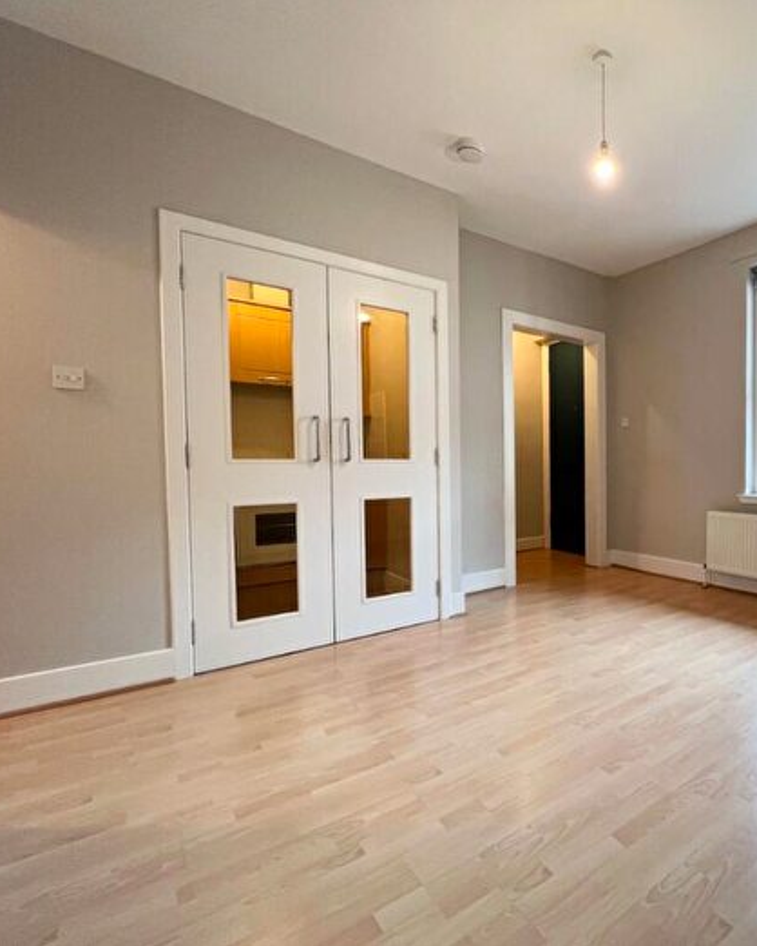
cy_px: 474
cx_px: 613
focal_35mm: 17
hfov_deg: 69.0
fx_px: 476
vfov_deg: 89.6
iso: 160
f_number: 1.8
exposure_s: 1/100
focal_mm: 1.57
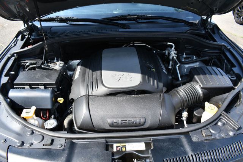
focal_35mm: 27
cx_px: 122
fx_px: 182
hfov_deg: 67.4
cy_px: 81
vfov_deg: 48.0
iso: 200
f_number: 6.3
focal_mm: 18
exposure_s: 1/250
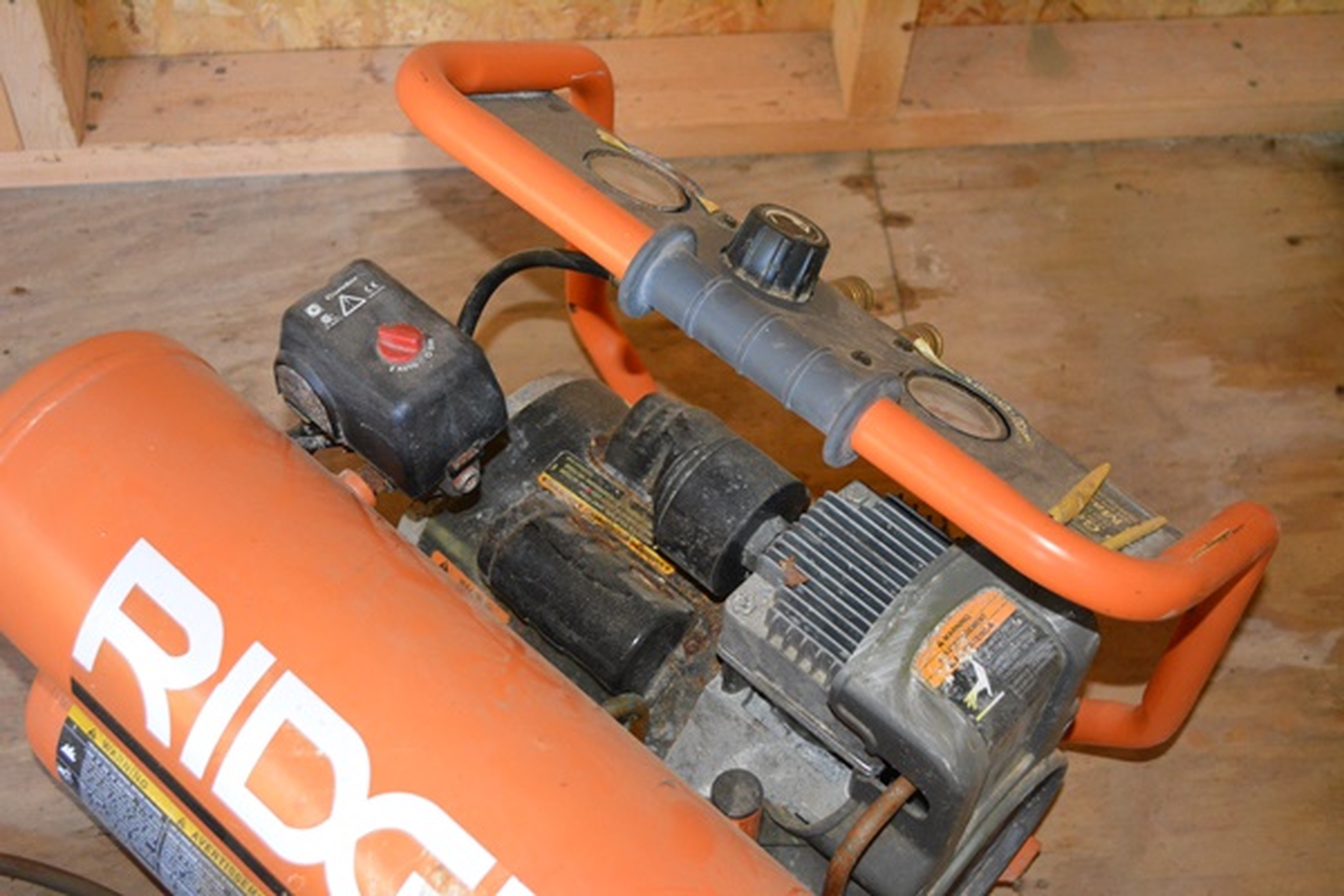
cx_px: 672
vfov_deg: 25.8
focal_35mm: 52
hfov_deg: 37.9
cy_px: 448
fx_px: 1960
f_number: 5
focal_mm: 35
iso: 2800
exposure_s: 1/60
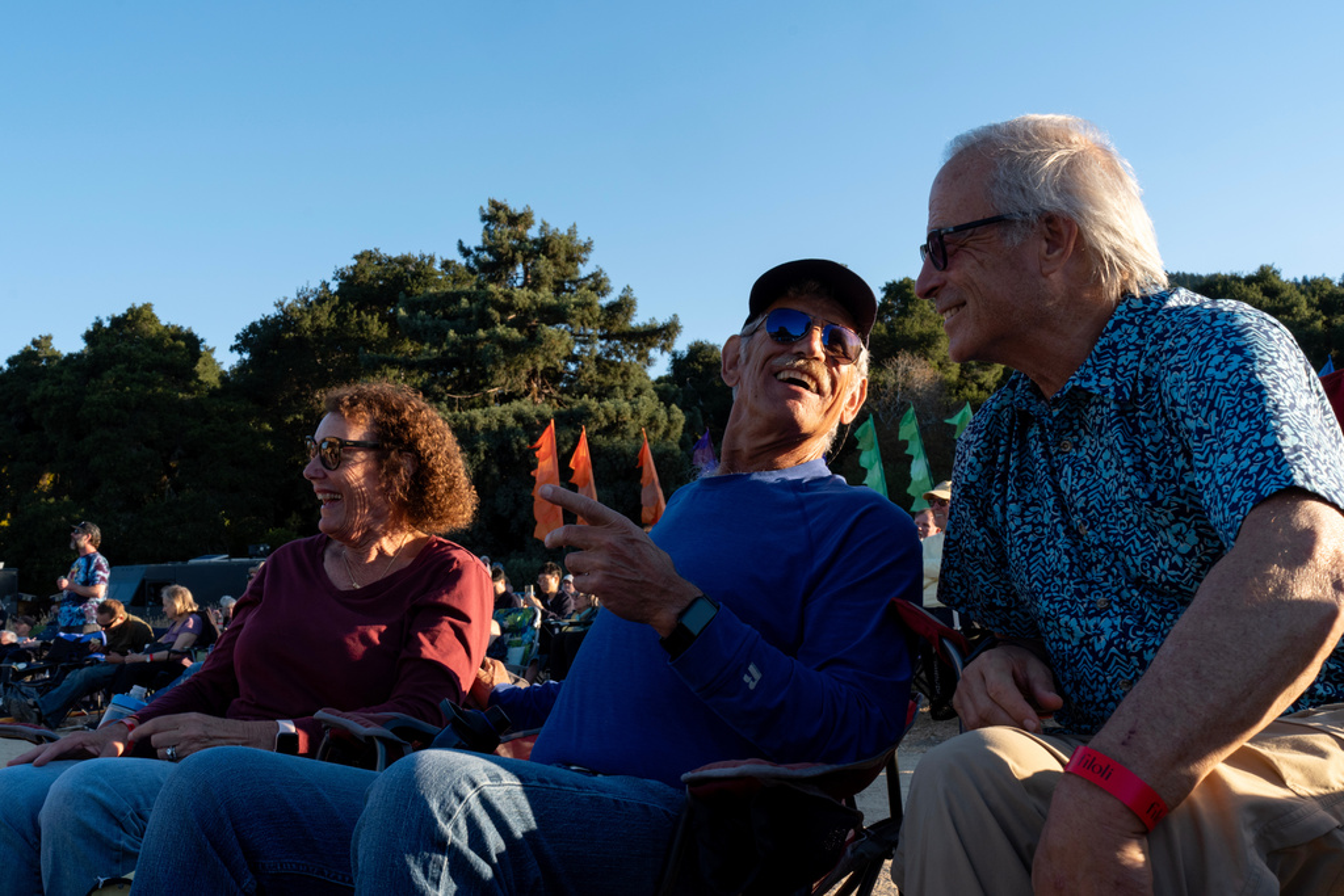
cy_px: 448
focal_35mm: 35
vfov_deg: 37.9
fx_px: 1307
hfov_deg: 54.4
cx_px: 672
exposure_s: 1/125
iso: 400
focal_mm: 35
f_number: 13
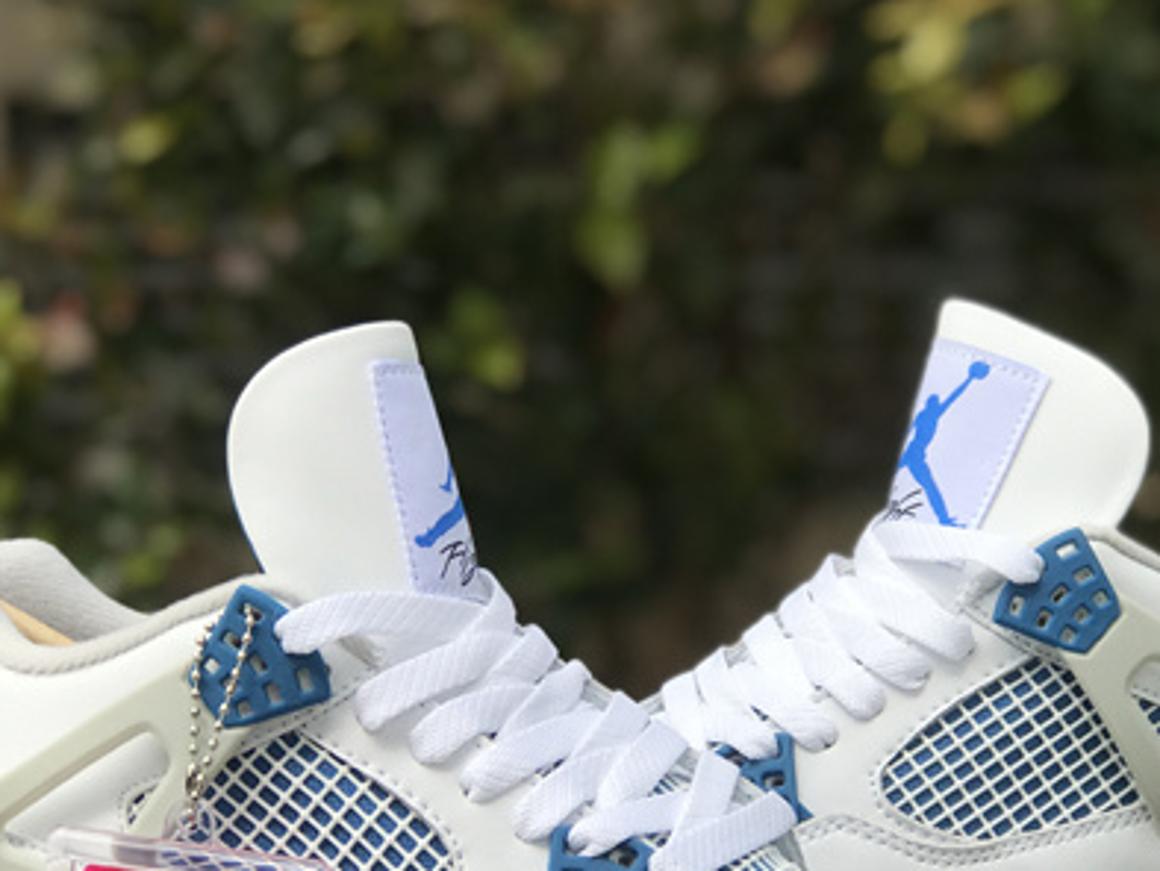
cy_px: 616
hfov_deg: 18.4
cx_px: 606
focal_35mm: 107
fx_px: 3588
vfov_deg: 13.8
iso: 20
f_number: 2.8
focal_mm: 6.6
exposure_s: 1/870
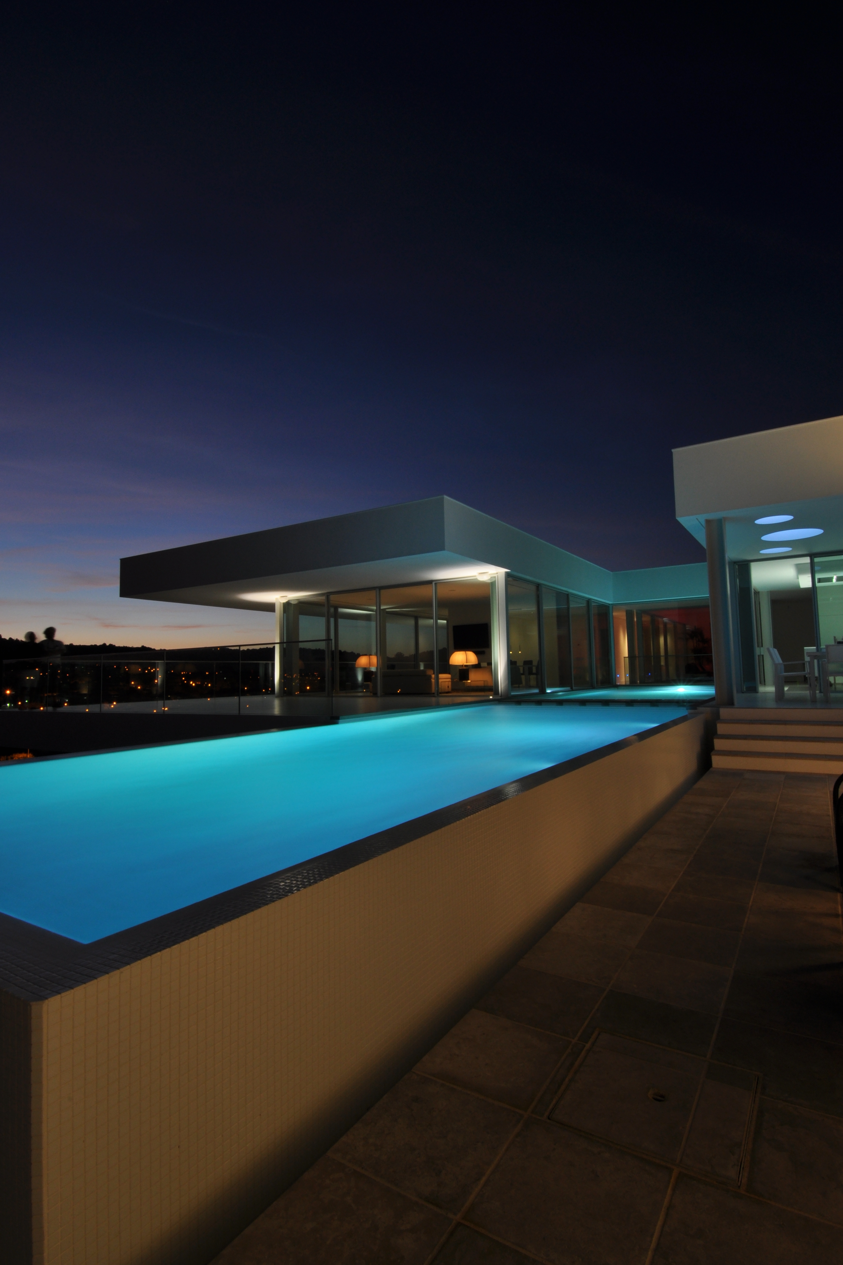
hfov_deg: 67.4
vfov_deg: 90.0
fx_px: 632
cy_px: 632
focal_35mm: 18
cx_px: 422
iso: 200
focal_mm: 12
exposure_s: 10
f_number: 25
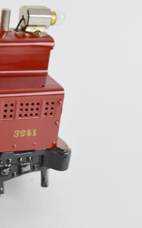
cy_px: 114
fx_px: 402
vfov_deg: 31.5
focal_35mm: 65
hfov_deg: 19.0
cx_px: -26
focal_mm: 28
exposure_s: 1/125
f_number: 5.6
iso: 400
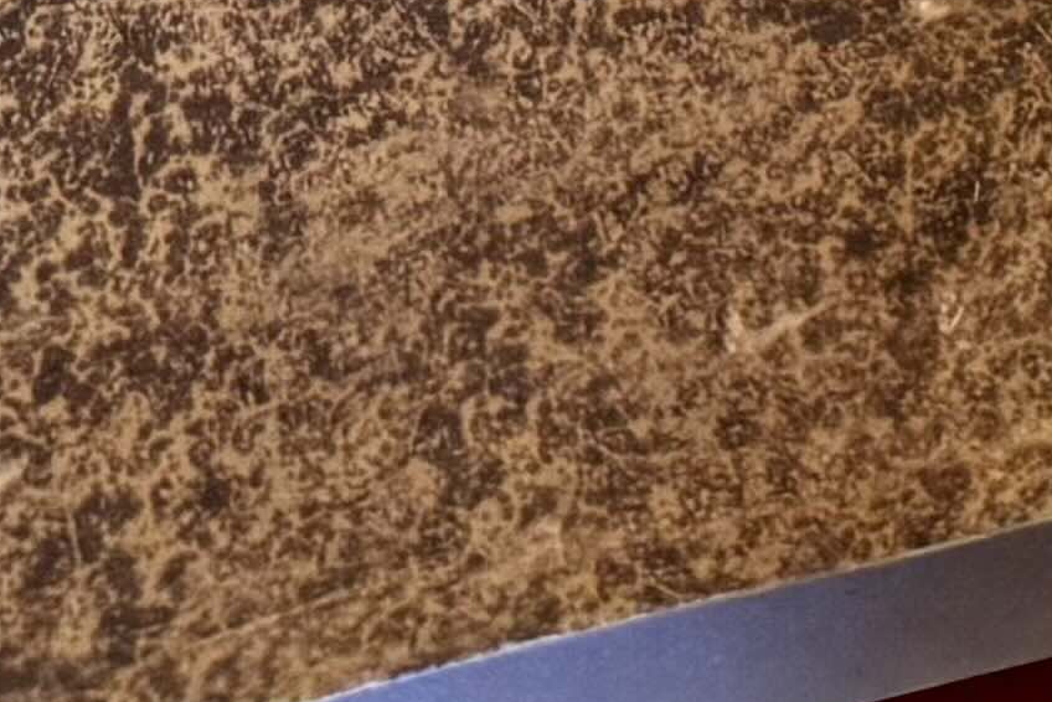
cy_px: -1609
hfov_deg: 11.0
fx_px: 4911
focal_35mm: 168
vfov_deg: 7.1
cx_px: 2163
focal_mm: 6.76
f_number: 1.78
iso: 250
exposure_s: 1/50
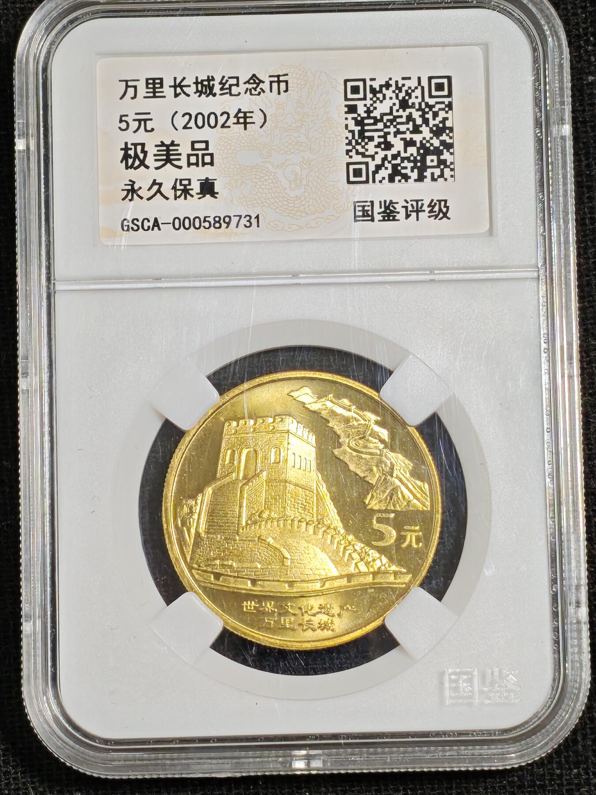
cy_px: 398
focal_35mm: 120
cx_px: 298
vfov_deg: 16.4
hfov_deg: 12.3
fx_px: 2755
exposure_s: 1/1042
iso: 50
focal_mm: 4.94
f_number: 1.5
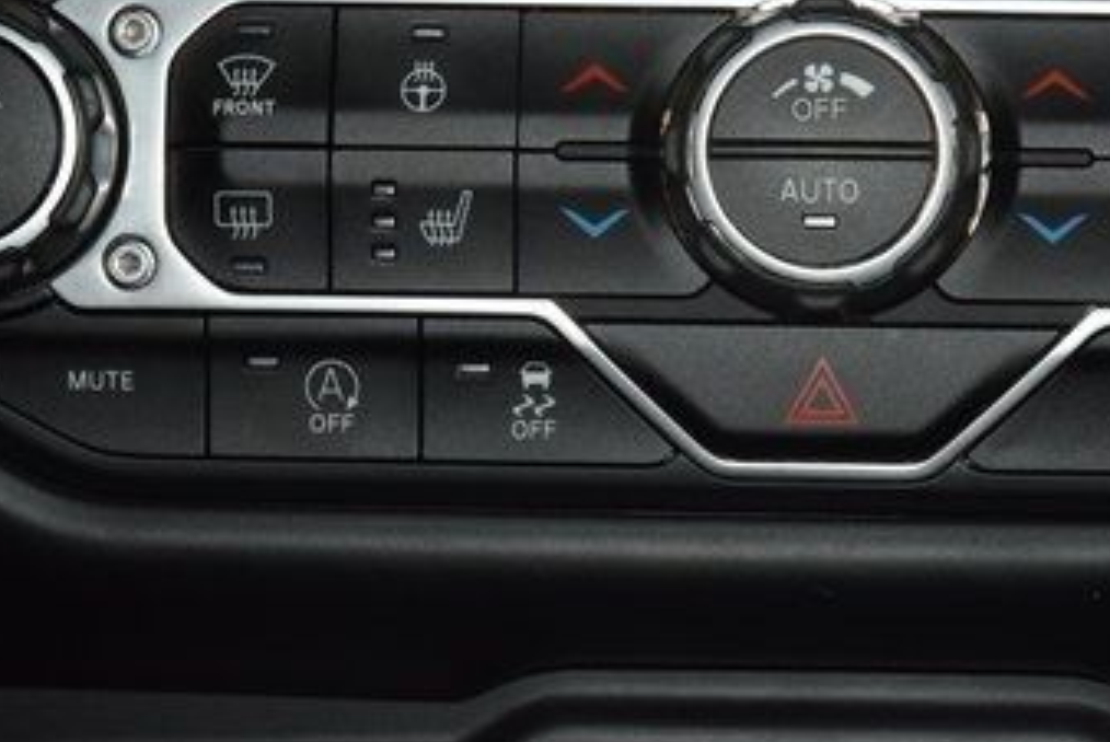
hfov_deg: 11.6
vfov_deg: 7.8
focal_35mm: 176
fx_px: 5431
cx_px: 818
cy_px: 153
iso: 1250
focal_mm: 62
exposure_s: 1/40
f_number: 4.5
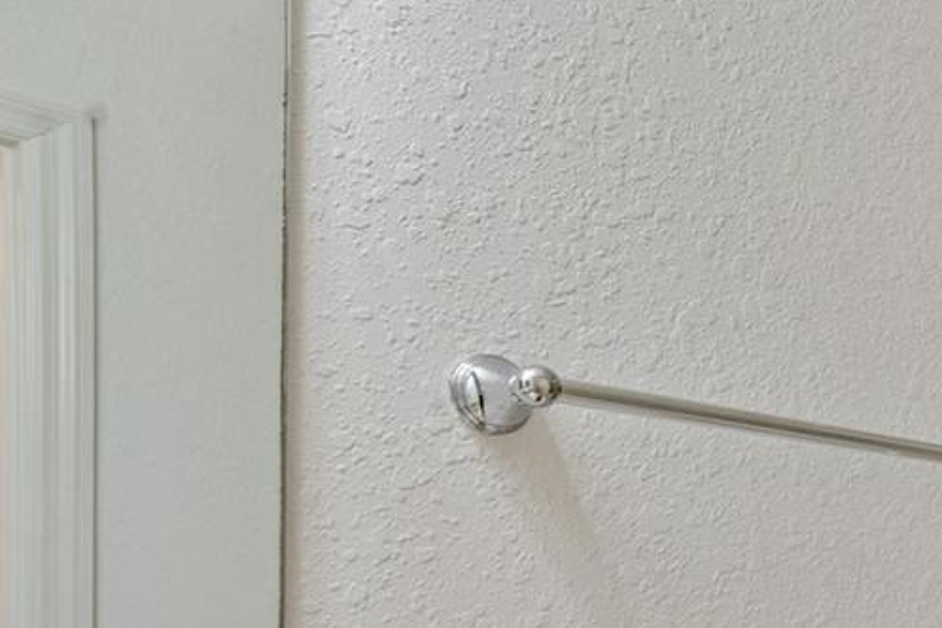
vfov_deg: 27.5
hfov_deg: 29.1
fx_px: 1177
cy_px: 678
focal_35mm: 45
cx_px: 1381
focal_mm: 14
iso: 160
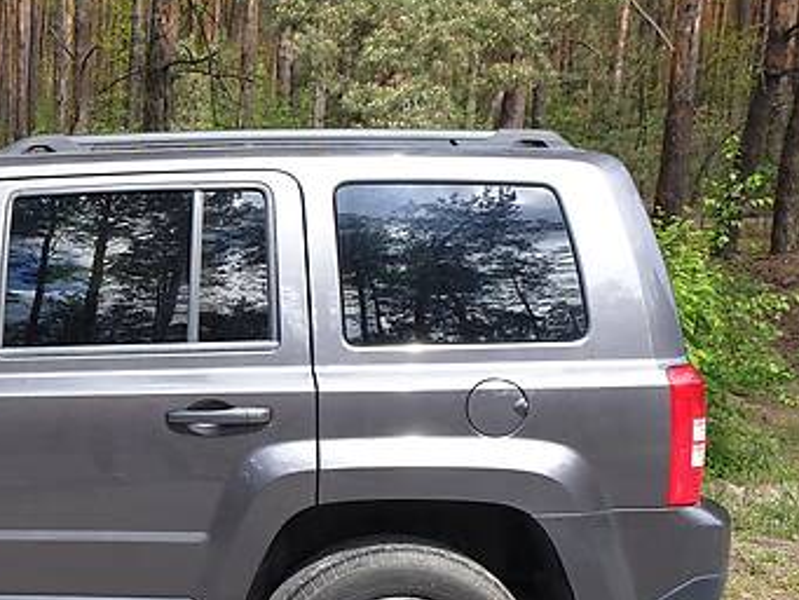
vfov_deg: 23.9
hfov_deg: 29.2
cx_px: -37
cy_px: 408
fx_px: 1408
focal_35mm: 61
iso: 50
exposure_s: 1/348
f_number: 2.4
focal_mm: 4.3
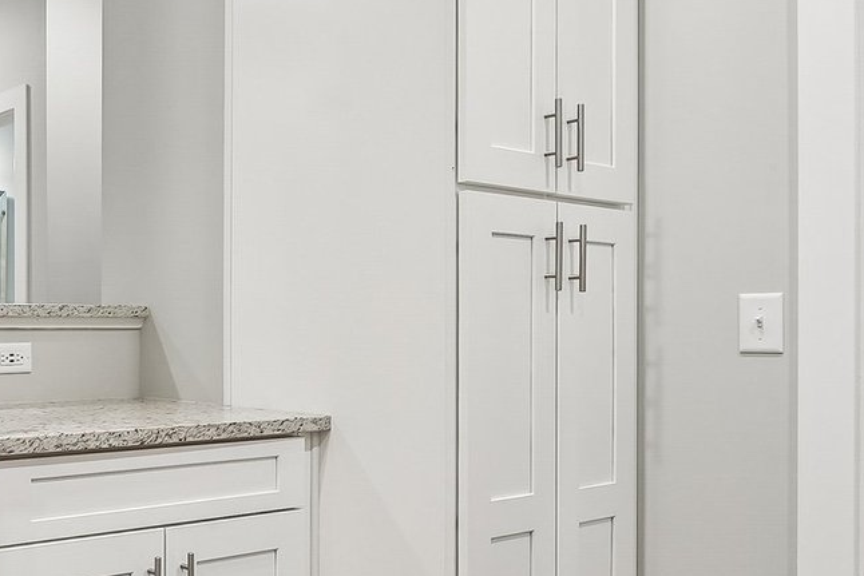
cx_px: 35
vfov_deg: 34.2
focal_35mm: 39
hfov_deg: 43.7
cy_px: 334
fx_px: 936
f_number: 7.1
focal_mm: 14
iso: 100
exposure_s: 1/4
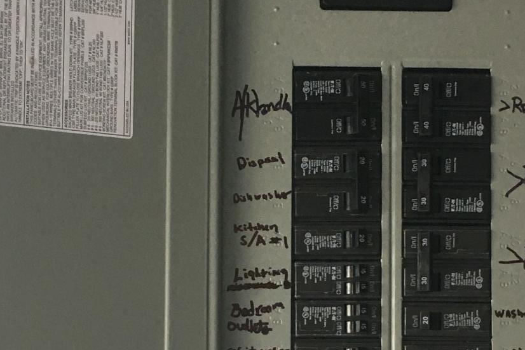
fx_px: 1065
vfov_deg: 18.7
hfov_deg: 27.7
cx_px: 304
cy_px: 193
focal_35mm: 73
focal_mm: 4.15
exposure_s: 1/30
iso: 40
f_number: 2.2
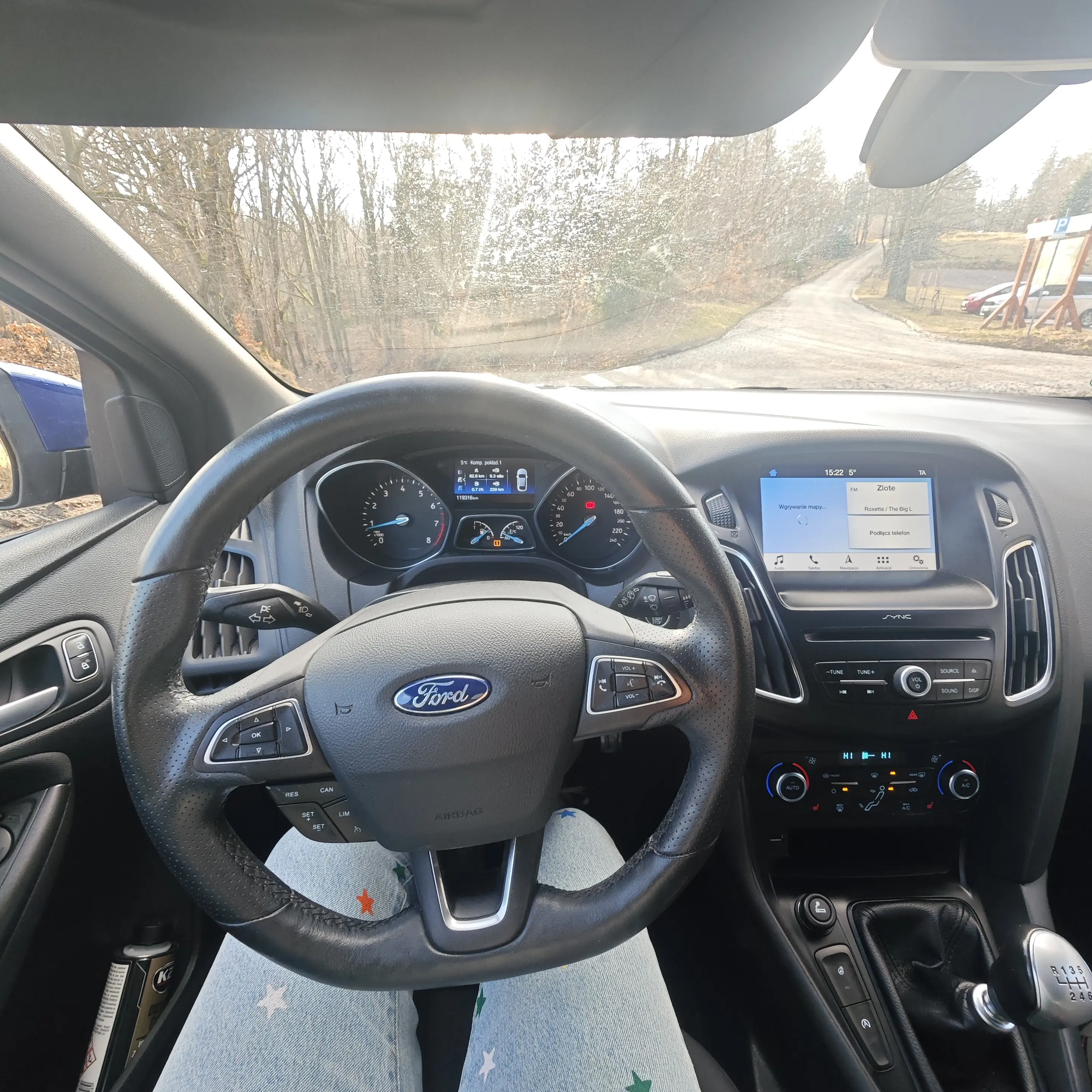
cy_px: 563
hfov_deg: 91.1
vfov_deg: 91.1
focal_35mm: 15
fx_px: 535
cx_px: 569
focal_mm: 2.03
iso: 50
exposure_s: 1/114
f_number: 1.8
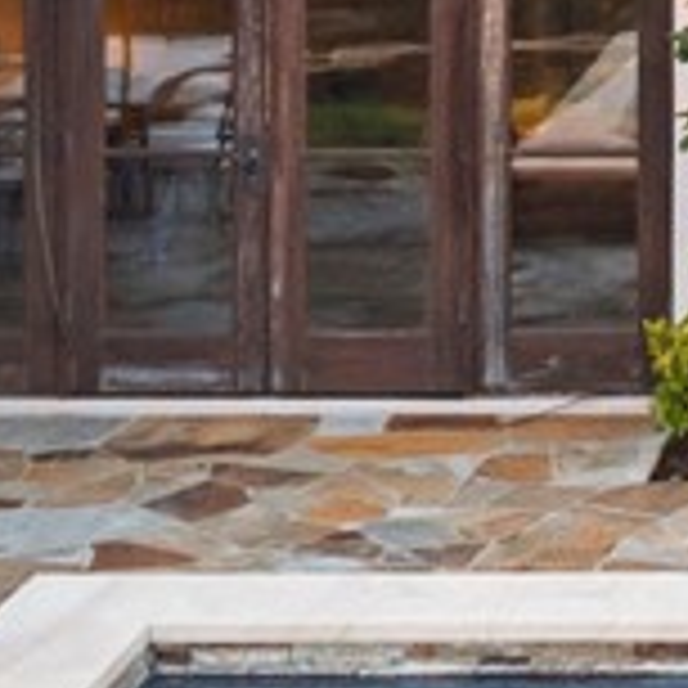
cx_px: 1102
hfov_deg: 11.7
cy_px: -153
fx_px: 3193
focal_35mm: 142
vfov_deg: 12.0
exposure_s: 1/15
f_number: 2.8
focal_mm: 12.29
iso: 320
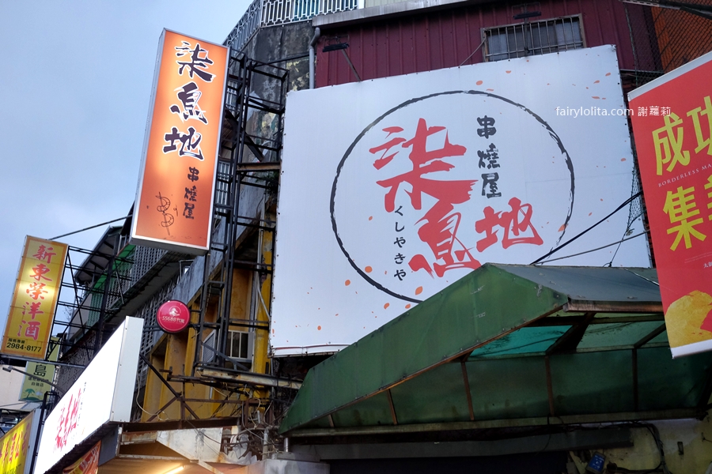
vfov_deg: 37.9
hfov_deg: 54.4
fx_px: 692
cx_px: 356
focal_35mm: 35
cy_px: 237
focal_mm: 23
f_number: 2.8
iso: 2000
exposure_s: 1/140
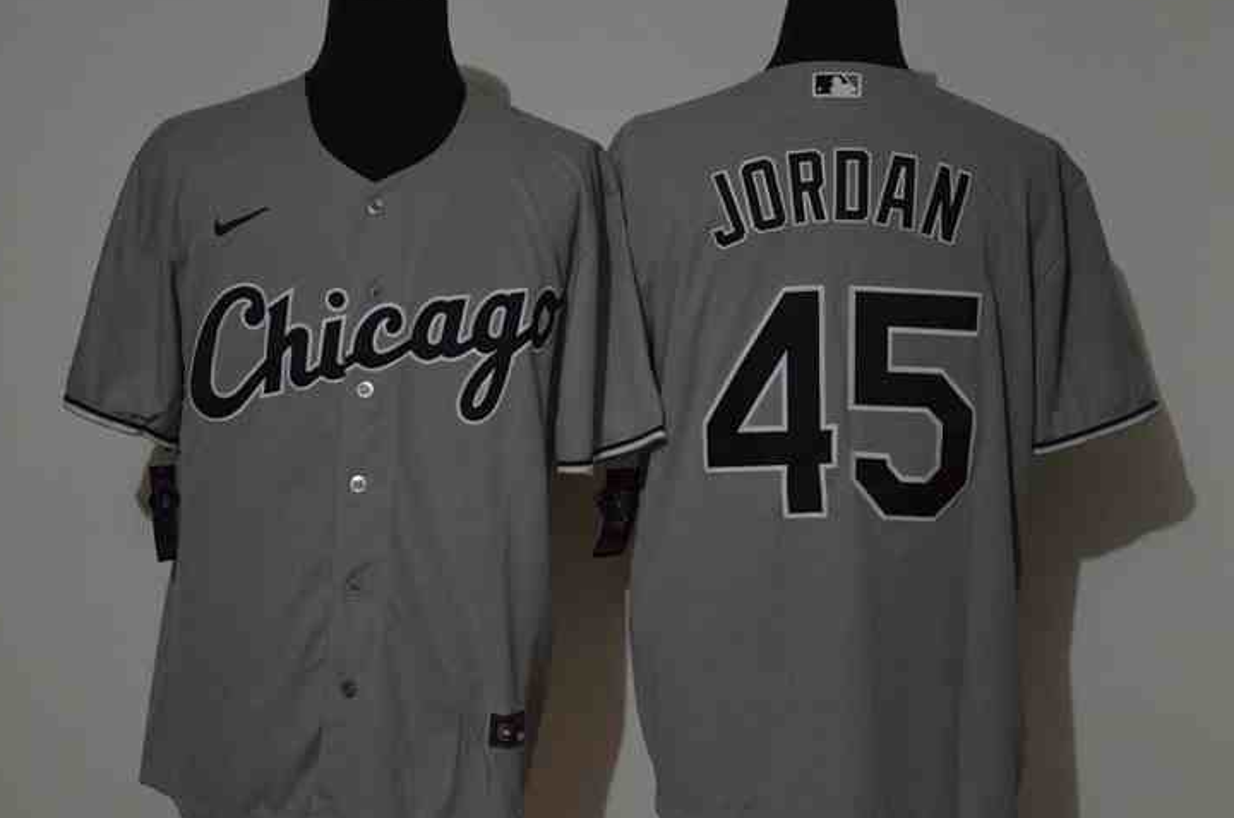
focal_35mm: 80
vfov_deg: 17.0
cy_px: 400
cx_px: 607
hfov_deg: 25.4
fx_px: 2737
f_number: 4.5
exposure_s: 1/50
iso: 4000
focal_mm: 48
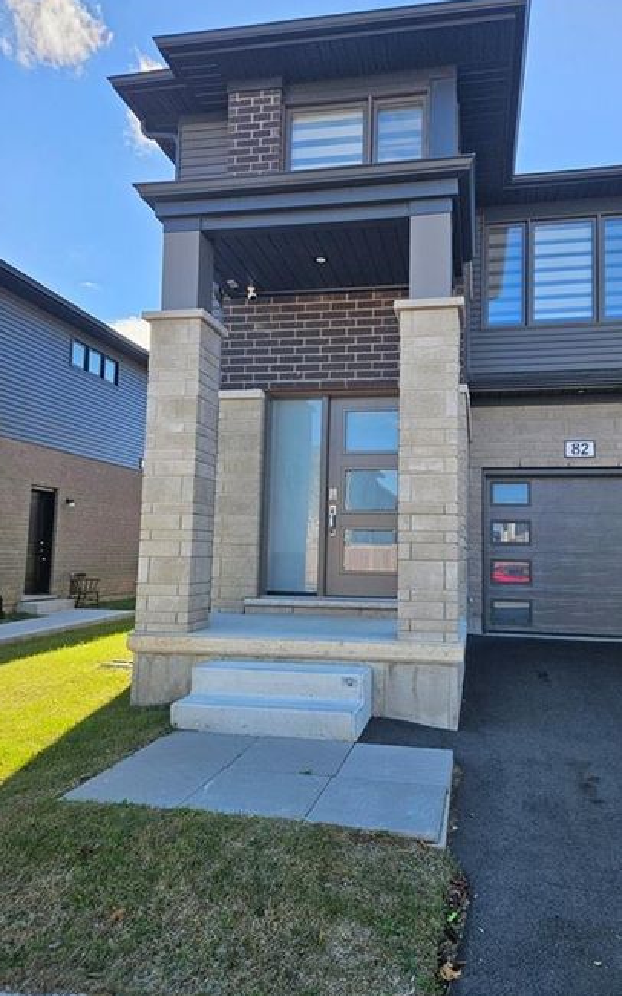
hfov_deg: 49.1
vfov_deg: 72.6
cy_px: 499
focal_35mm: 25
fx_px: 678
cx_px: 358
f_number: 1.8
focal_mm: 5.4
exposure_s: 1/2000
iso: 80
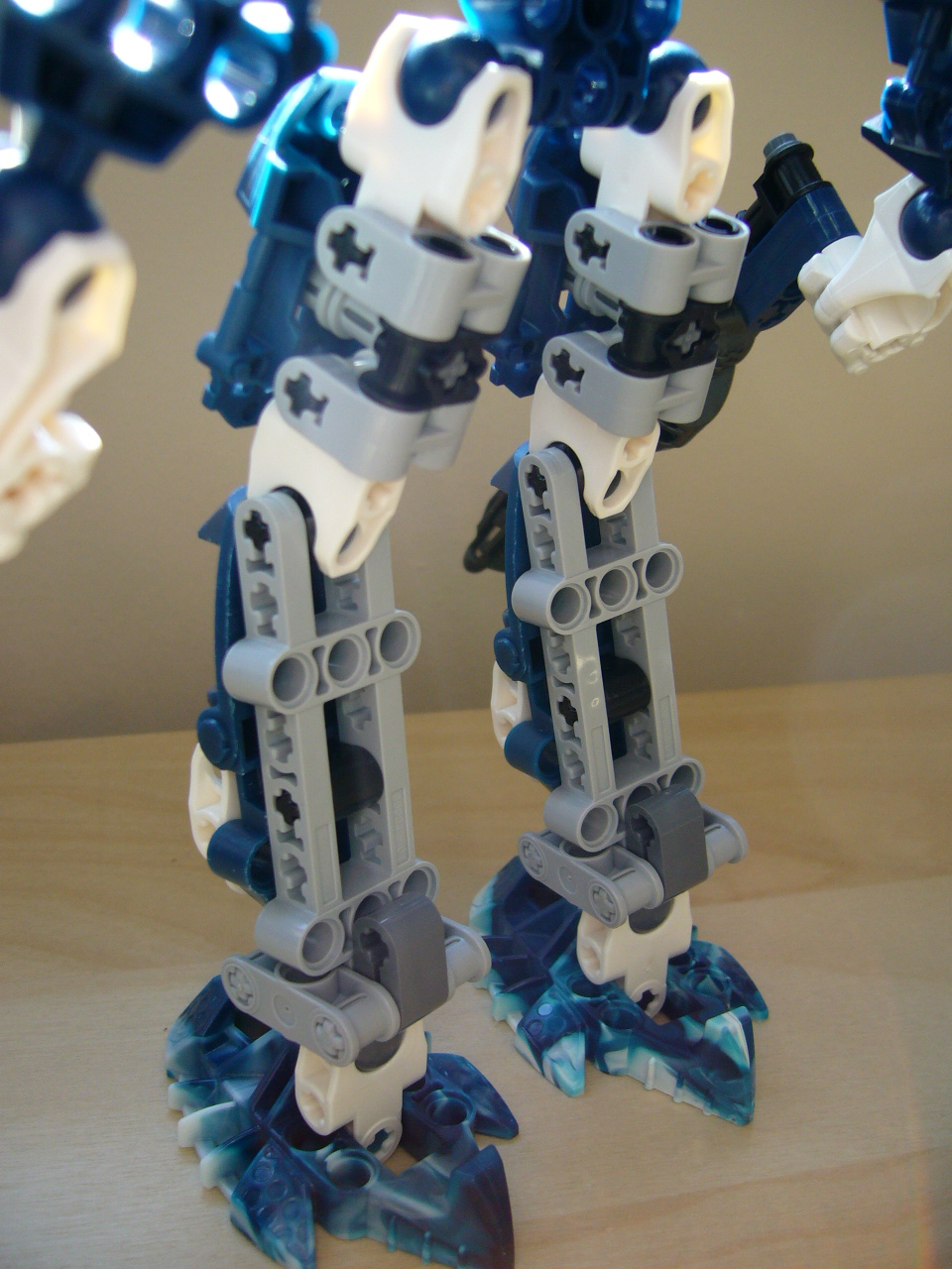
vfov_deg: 52.6
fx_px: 1283
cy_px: 634
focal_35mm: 35
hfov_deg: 40.7
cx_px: 476
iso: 100
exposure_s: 1/100
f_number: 2.8
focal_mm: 5.8
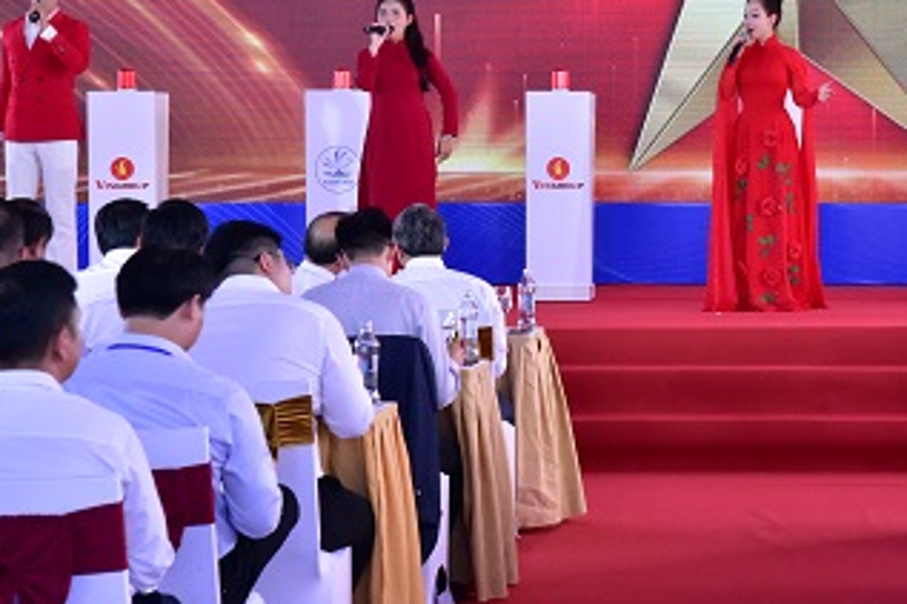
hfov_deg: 14.4
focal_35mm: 142
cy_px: 140
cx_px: 730
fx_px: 3576
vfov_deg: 9.6
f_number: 10
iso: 3200
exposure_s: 1/500
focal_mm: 75
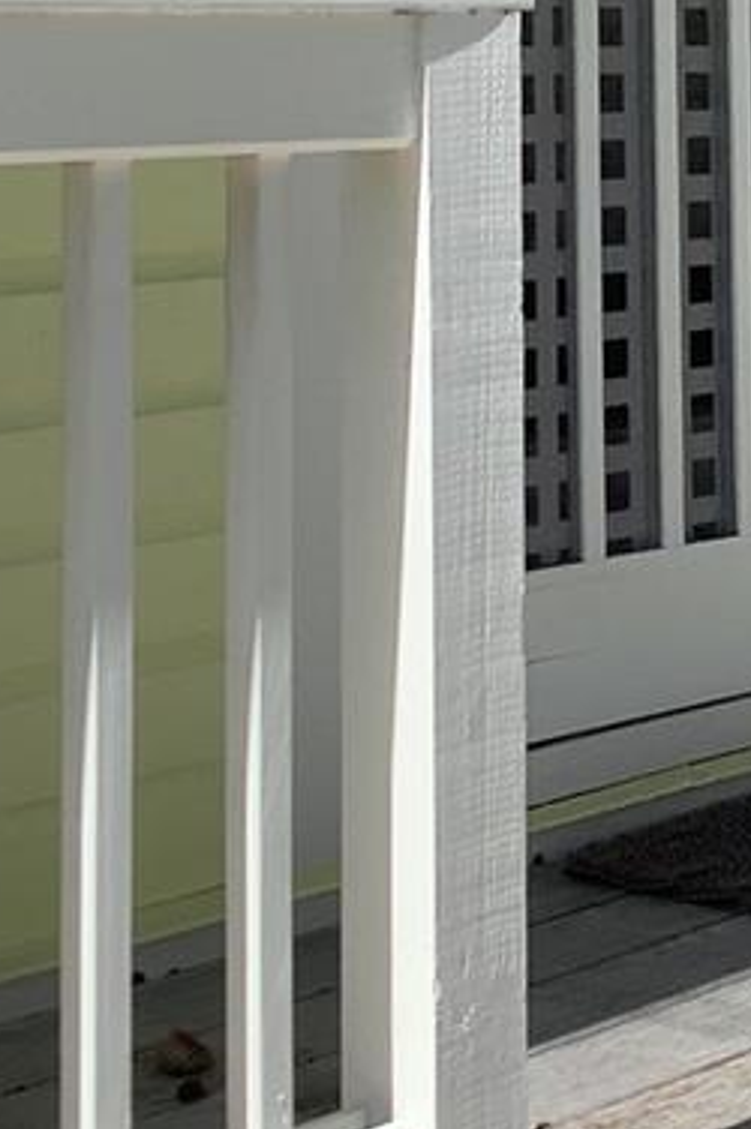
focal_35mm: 103
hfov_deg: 13.0
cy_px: 18
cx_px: 823
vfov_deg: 19.3
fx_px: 3229
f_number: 2.4
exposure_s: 1/840
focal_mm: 3.3
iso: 25
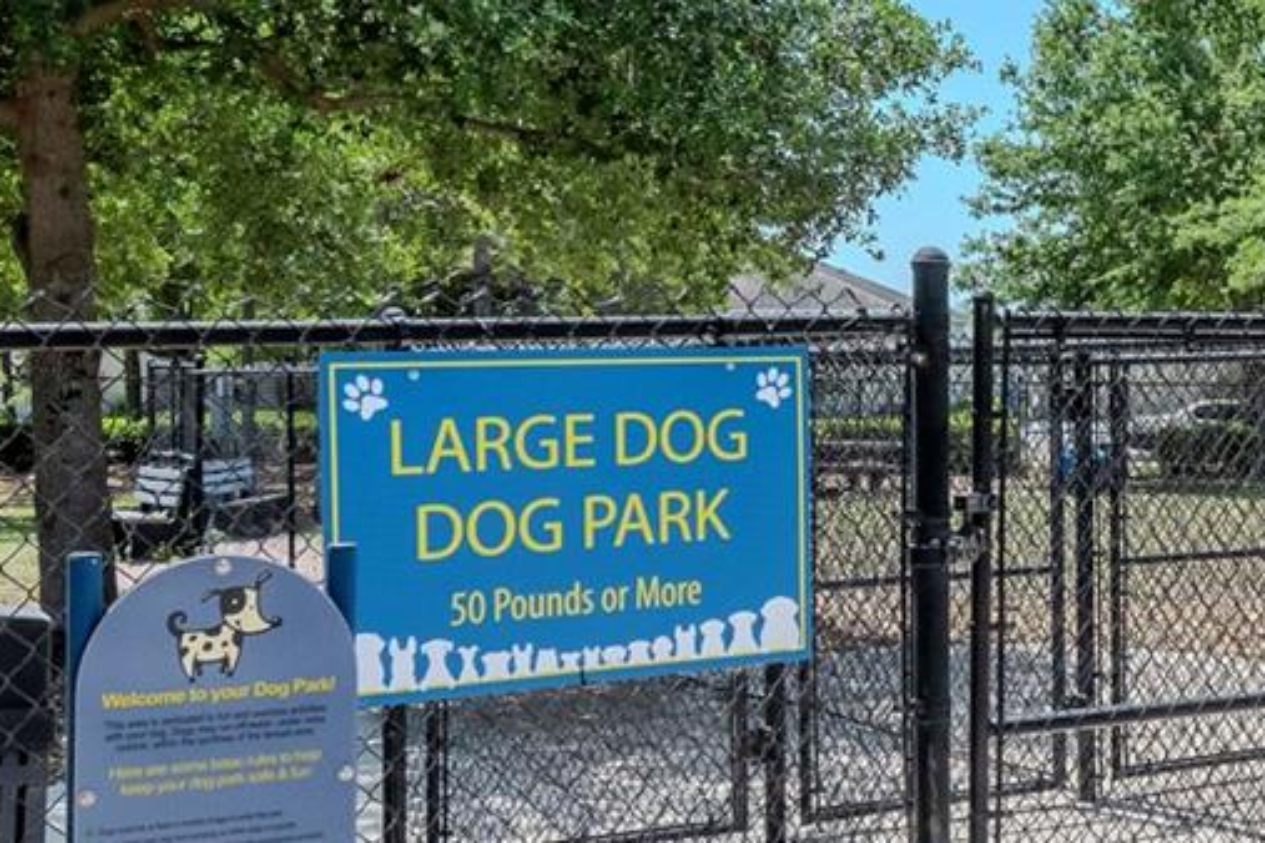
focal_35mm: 62
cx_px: 1240
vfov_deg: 22.0
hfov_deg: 30.5
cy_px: 329
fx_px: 2164
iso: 500
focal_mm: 13
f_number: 7.1
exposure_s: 1/1000
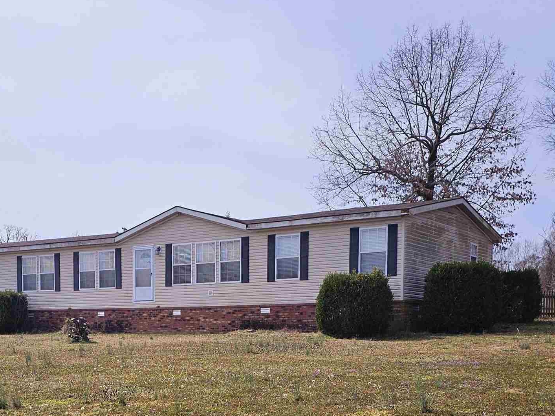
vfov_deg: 28.2
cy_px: 356
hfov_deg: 37.5
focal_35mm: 50
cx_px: 156
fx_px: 802
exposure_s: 1/2000
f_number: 1.7
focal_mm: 6.3
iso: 12
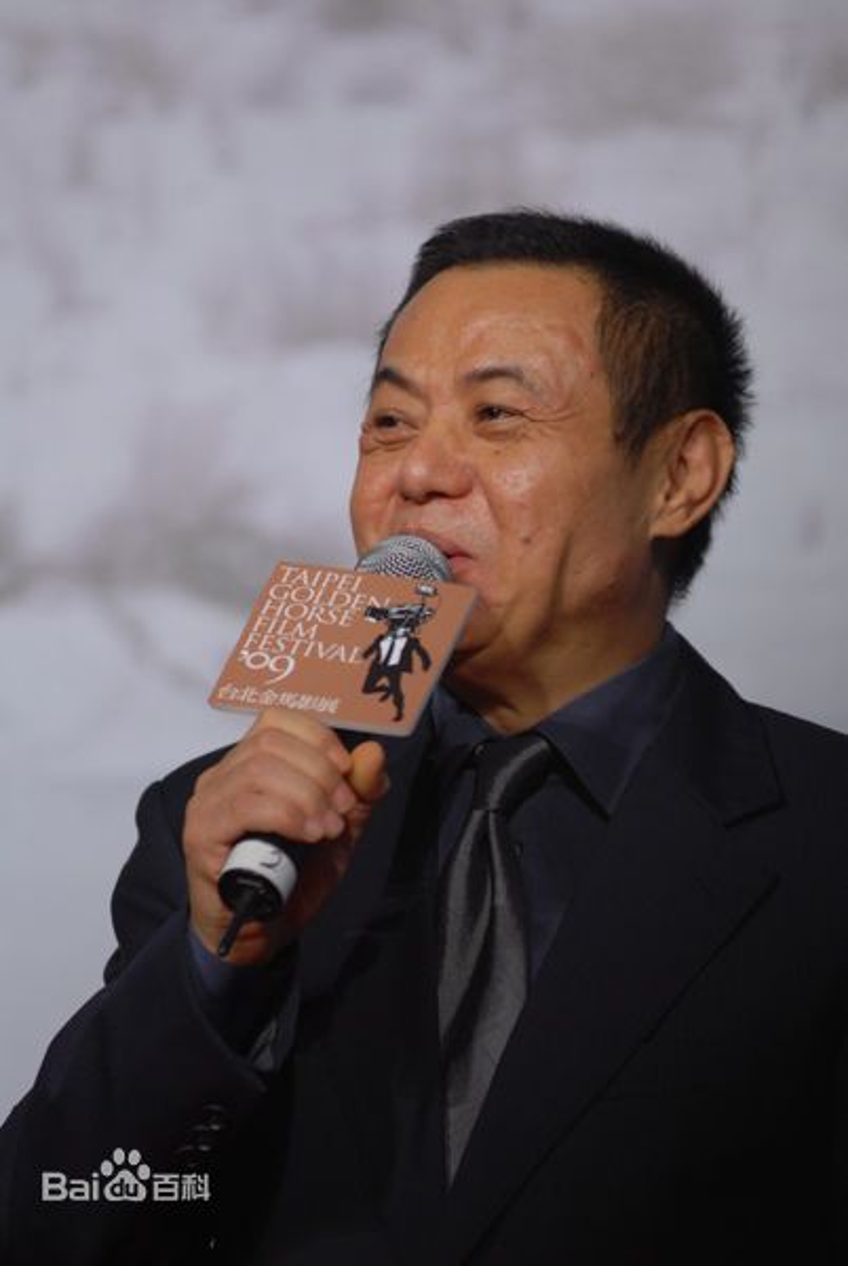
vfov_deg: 6.9
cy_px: 633
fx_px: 10563
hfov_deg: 4.6
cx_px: 424
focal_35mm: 300
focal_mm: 200
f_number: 2.8
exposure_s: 1/100
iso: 140
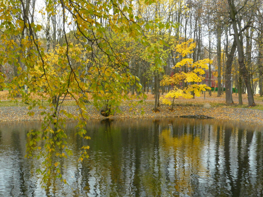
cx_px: 132
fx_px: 372
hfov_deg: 38.9
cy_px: 98
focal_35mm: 49
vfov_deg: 29.7
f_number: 5.6
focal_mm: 8.1
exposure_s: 1/13
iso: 100
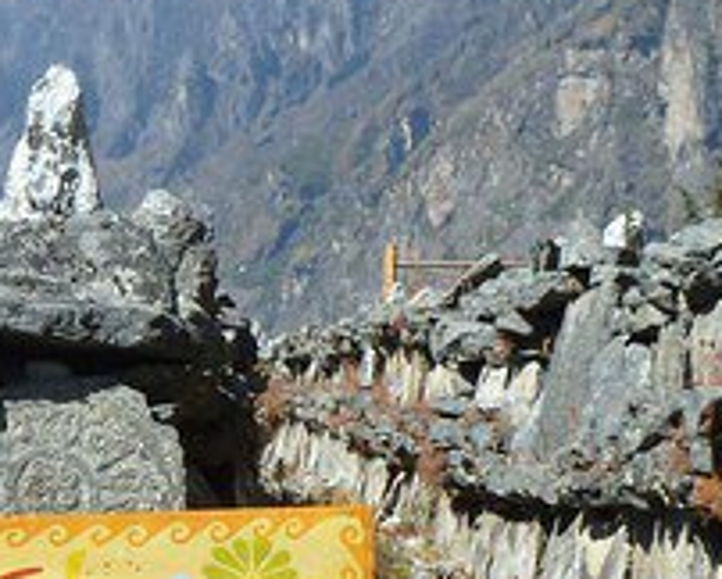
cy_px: 575
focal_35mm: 170
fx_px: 3636
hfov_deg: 11.3
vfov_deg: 9.0
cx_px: 39
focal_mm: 9.1
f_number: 3.9
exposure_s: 1/400
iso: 80
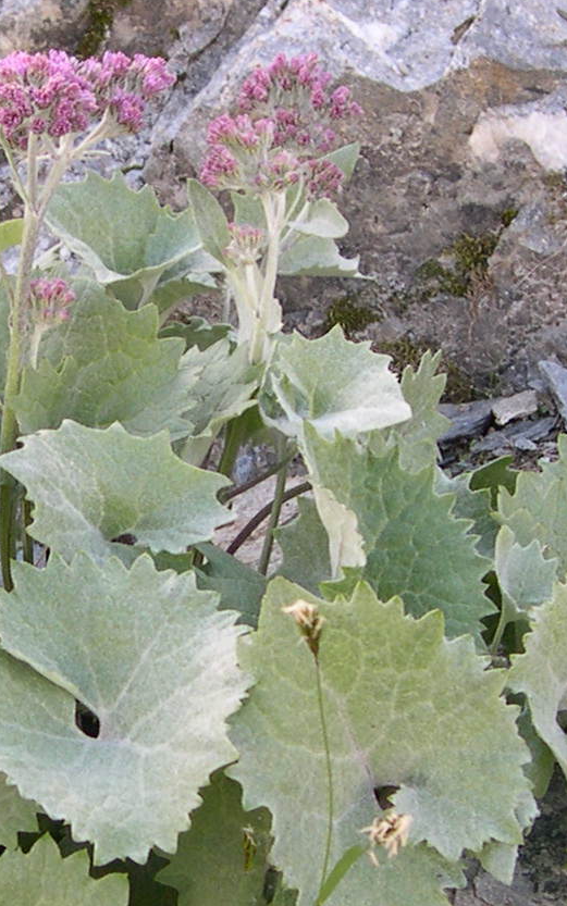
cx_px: 87
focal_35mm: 87
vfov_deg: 23.7
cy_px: 623
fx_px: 2150
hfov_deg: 14.9
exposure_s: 1/132
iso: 100
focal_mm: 8
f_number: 2.8
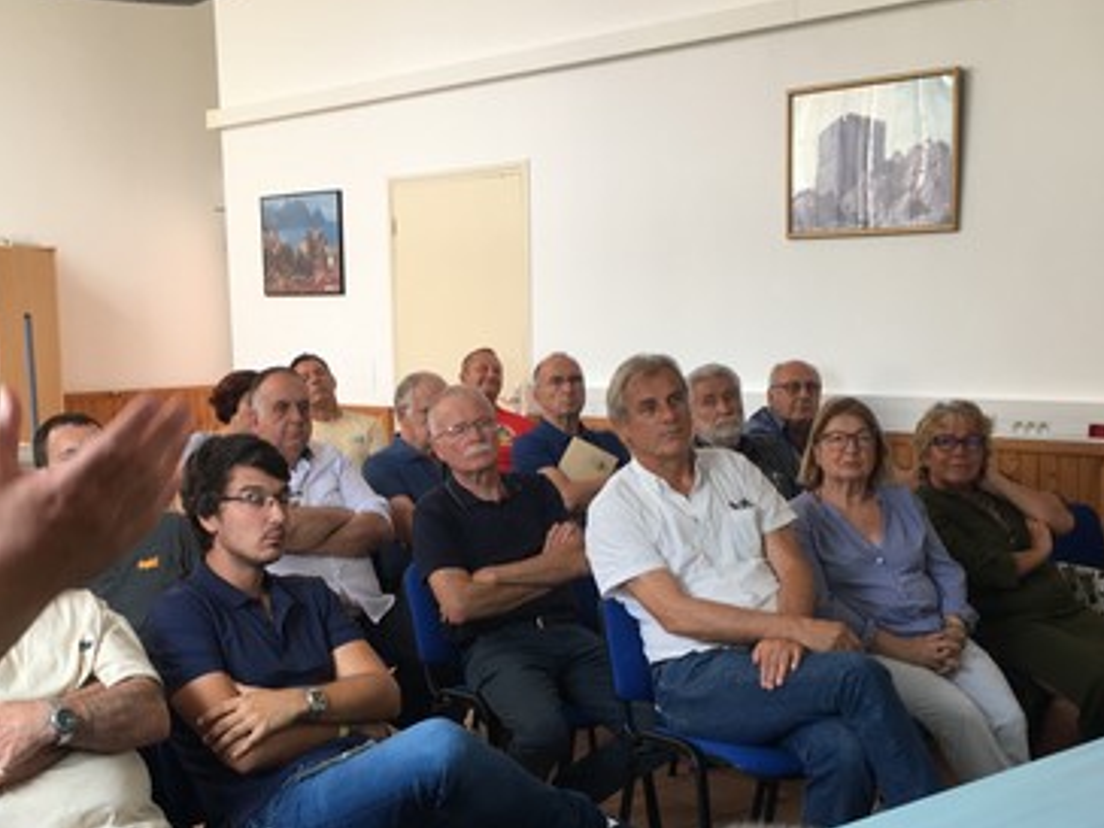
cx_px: 473
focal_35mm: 51
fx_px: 1627
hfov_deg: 37.4
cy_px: 591
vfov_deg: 28.3
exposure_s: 1/33
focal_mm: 4.15
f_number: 2.2
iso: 40
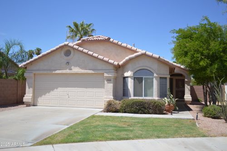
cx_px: 114
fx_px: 208
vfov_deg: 39.9
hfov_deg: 57.3
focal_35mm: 33
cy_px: 76
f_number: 4
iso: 100
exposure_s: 1/1000
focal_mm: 22
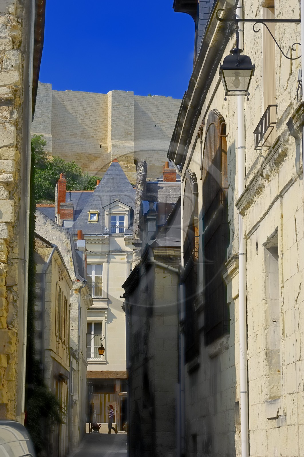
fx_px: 1334
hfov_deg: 13.0
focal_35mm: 105
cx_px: 152
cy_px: 228
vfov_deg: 19.5
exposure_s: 1/160
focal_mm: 70
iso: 100
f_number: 11
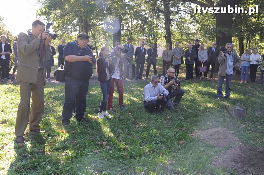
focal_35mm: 38
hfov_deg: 51.3
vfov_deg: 35.4
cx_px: 132
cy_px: 88
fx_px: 275
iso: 400
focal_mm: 25
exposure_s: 1/160
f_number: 6.3
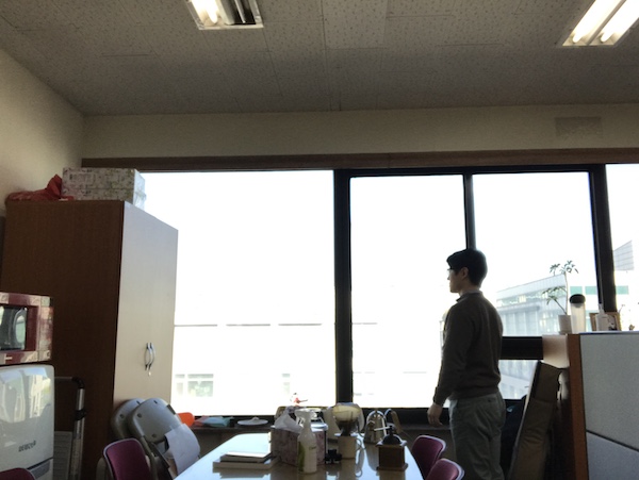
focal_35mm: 32
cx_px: 320
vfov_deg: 44.2
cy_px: 240
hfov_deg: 56.8
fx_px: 591
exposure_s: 1/120
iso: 32
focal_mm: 2.87
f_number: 2.2
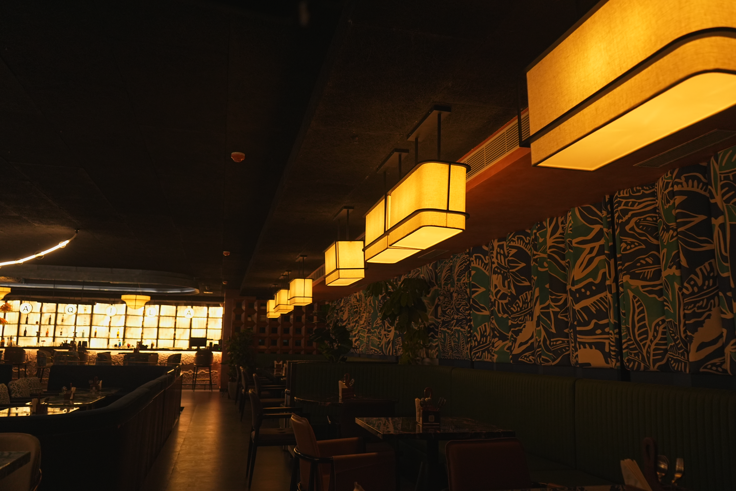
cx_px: 368
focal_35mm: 28
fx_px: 572
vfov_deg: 46.4
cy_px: 246
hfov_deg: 65.5
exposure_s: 1/160
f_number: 4
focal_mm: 28
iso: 1600
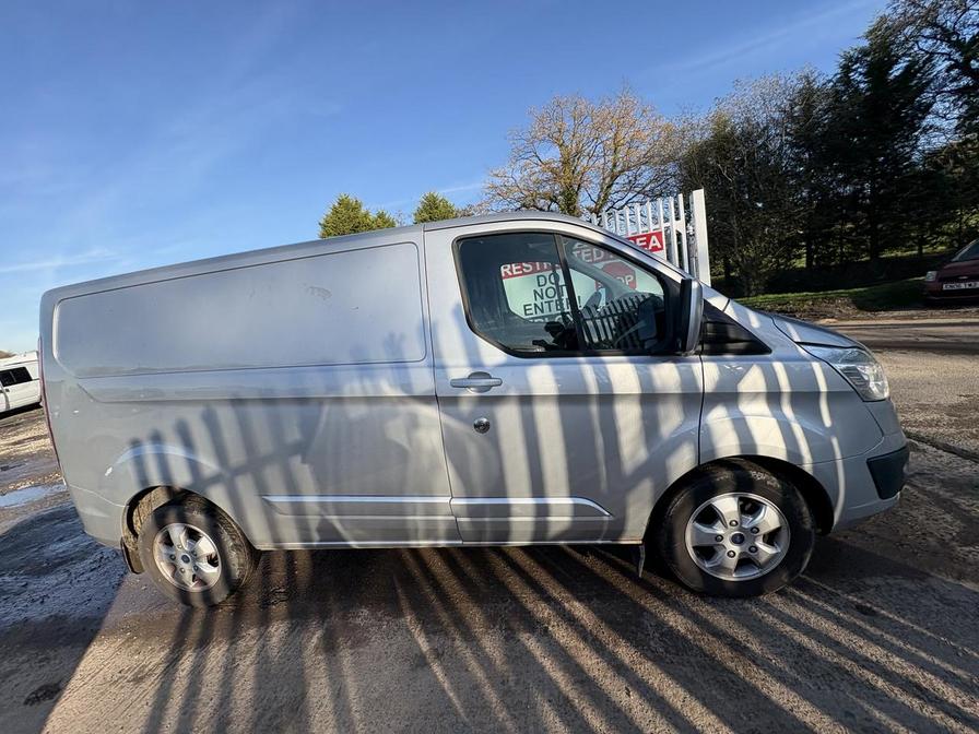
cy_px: 367
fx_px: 396
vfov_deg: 85.7
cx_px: 490
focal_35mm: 14
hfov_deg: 102.1
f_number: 2.2
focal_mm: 2.22
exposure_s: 1/1048
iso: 40
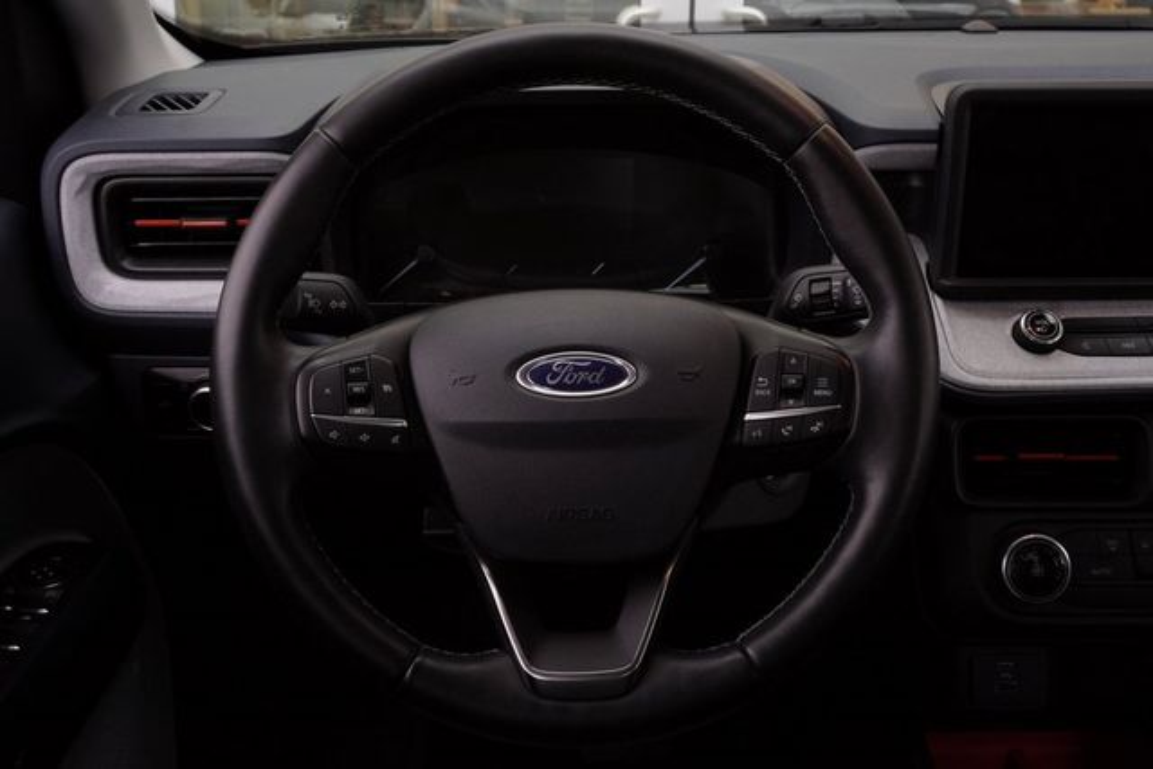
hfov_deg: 46.4
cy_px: 384
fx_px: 1345
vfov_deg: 31.9
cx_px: 576
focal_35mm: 42
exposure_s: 1/10
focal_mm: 28
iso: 160
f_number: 13
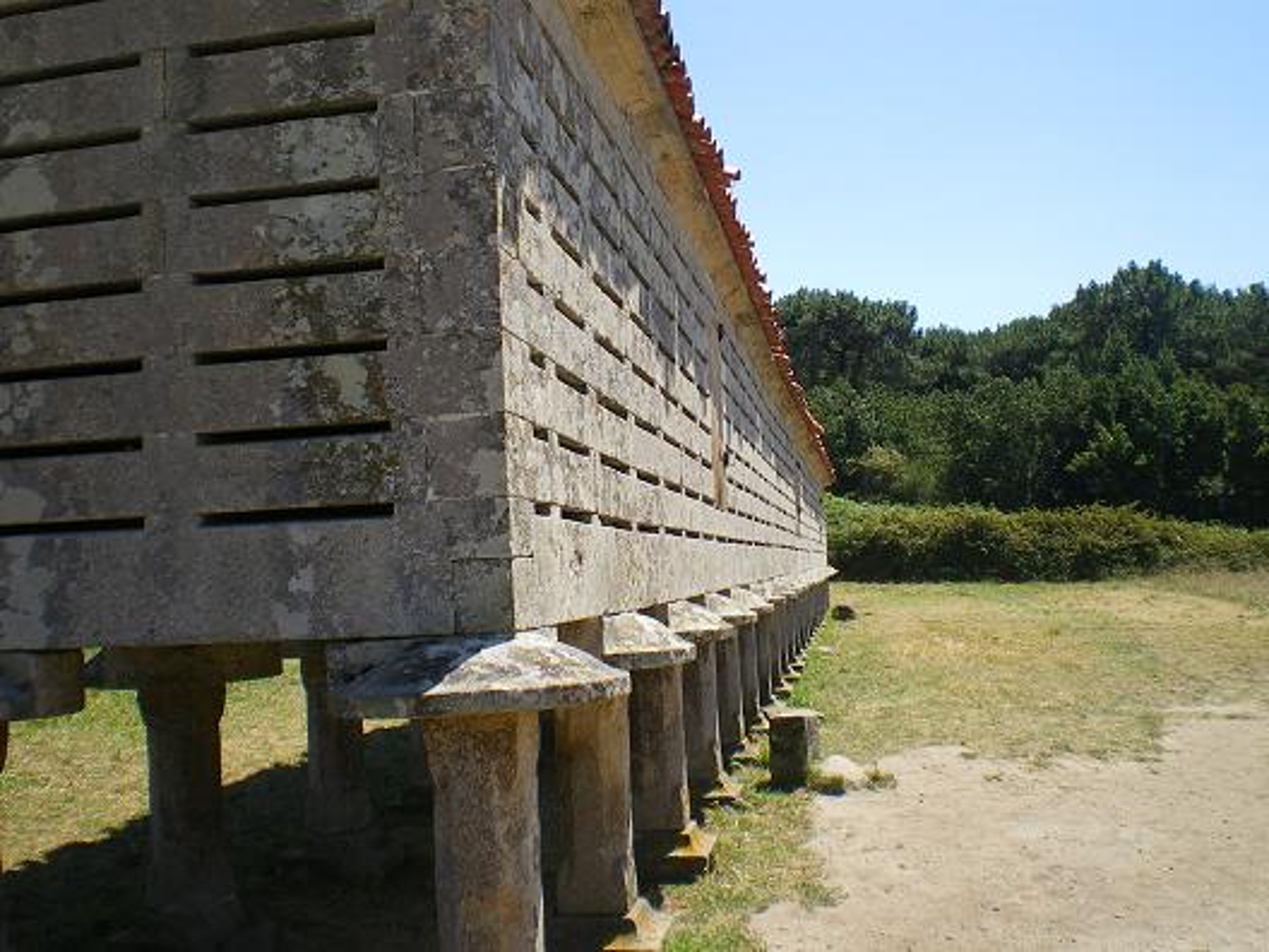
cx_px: 634
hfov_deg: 49.0
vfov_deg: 37.7
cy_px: 476
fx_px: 1393
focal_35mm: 38
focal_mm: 6.3
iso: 64
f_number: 4.6
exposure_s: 1/250
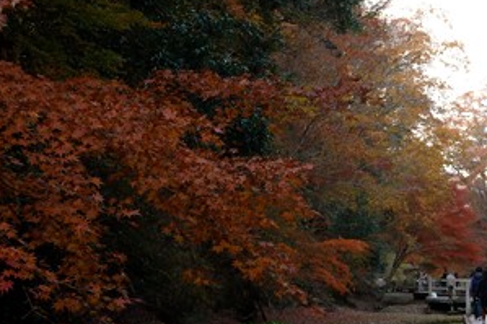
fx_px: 1879
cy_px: 155
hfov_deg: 14.6
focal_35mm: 139
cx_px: 443
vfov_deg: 9.9
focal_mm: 32
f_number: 5.6
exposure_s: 1/80
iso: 200
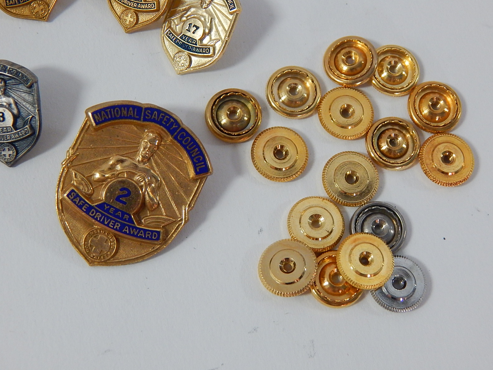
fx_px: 997
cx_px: 249
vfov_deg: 21.0
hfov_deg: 27.8
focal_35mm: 70
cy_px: 186
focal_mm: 12.3
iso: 400
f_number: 4.1
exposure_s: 1/40
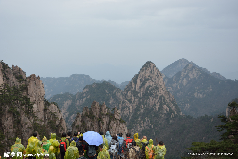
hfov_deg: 41.1
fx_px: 317
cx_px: 119
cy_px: 80
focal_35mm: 48
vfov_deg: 28.1
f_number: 5.6
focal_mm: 32
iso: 200
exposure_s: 1/125
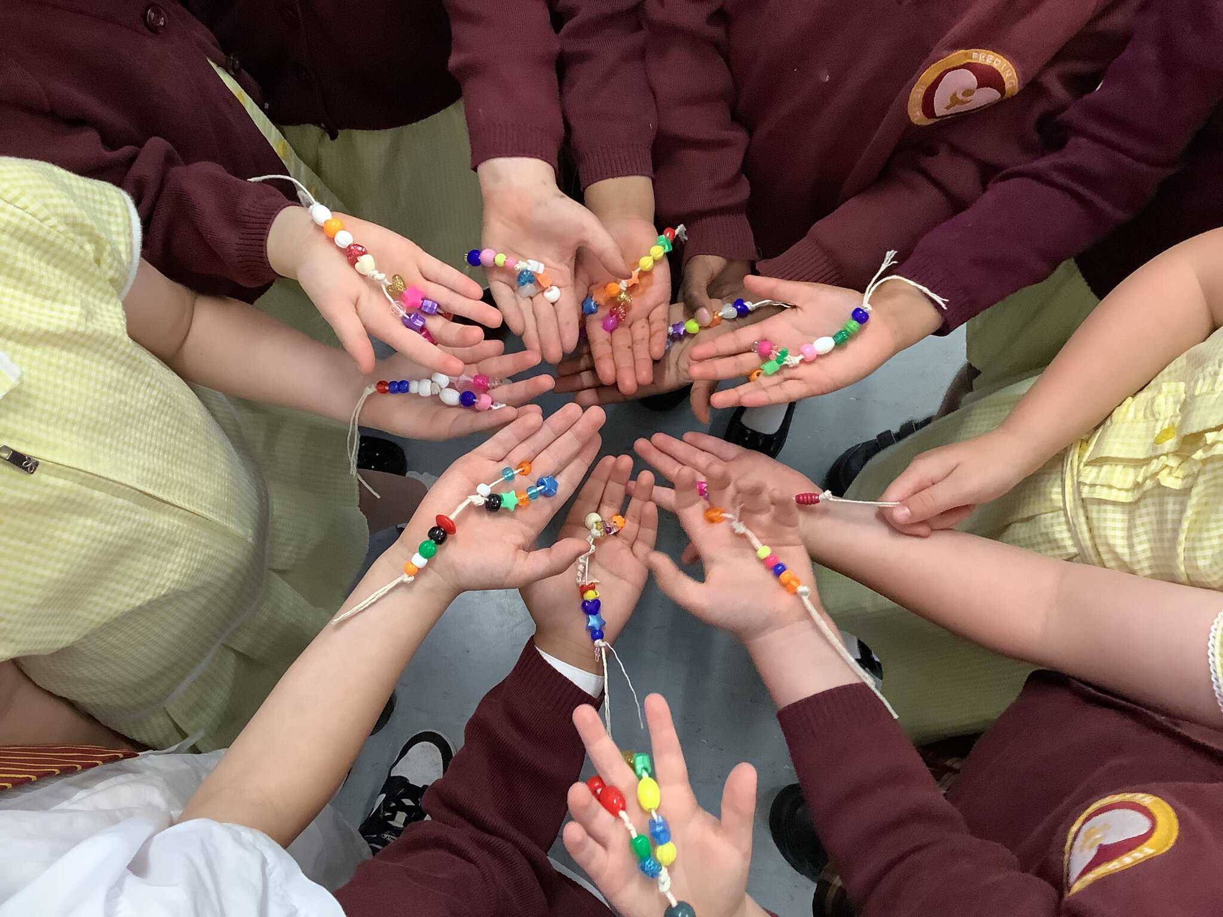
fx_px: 1095
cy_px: 458
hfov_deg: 58.4
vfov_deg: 45.4
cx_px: 612
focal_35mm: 31
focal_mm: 3.3
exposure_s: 1/33
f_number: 2.4
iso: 250
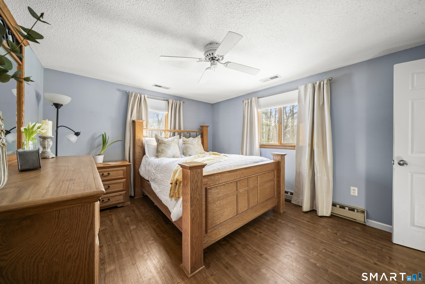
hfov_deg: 112.6
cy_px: 142
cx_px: 212
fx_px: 142
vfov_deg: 90.0
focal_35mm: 12
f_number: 9
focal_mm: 12
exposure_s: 1/2.5
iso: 320
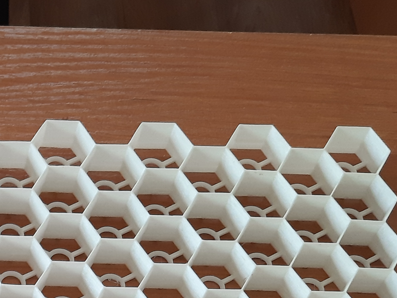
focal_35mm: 110
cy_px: 568
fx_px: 1262
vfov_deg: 12.2
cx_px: -172
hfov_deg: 16.5
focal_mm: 4.6
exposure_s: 1/50
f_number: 2
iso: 64
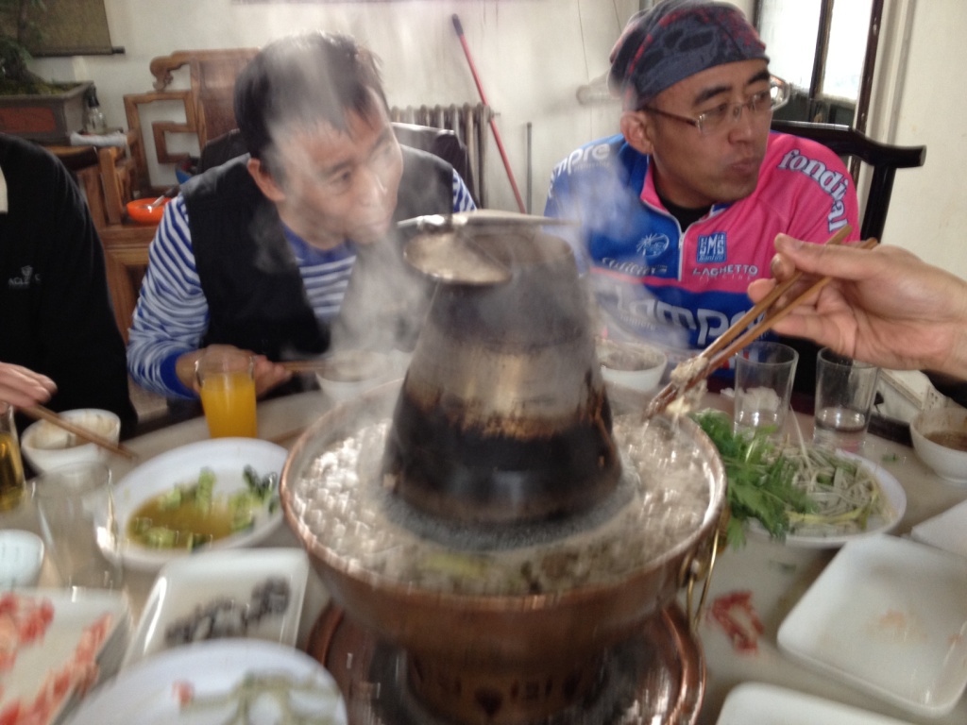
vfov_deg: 40.7
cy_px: 362
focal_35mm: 35
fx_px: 978
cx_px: 484
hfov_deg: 52.6
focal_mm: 4.28
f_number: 2.4
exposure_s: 1/20
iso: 125
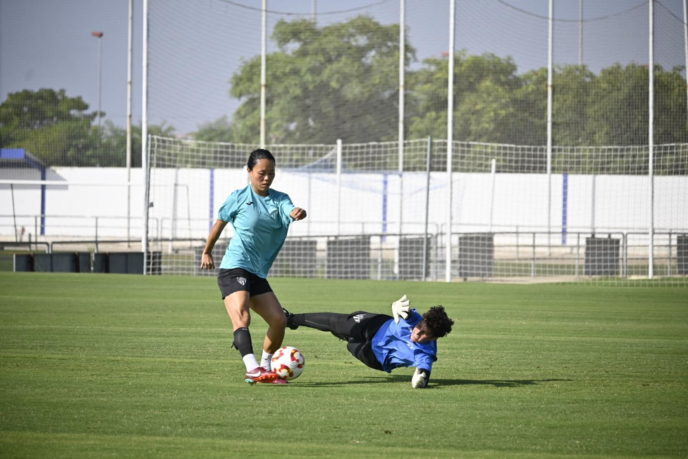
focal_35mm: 270
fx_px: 5160
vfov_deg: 5.1
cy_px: 230
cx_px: 344
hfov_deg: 7.6
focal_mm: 180
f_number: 5.6
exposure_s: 1/1000
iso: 160
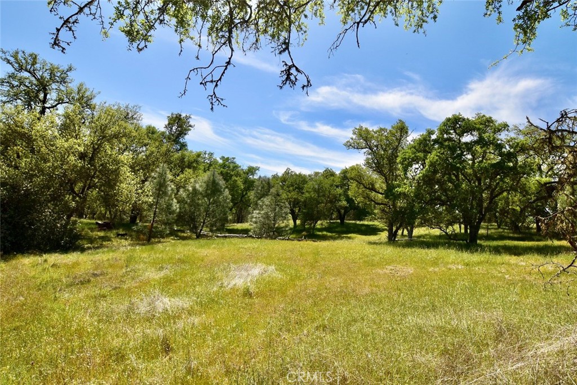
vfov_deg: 77.3
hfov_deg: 100.4
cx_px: 288
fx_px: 240
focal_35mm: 15
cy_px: 192
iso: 400
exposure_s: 1/500
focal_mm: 10
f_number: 11
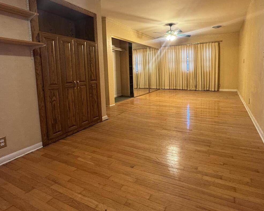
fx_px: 156
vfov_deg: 67.4
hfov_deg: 79.7
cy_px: 84
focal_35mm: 20
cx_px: 154
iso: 500
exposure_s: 1/60
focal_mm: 2.22
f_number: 2.2
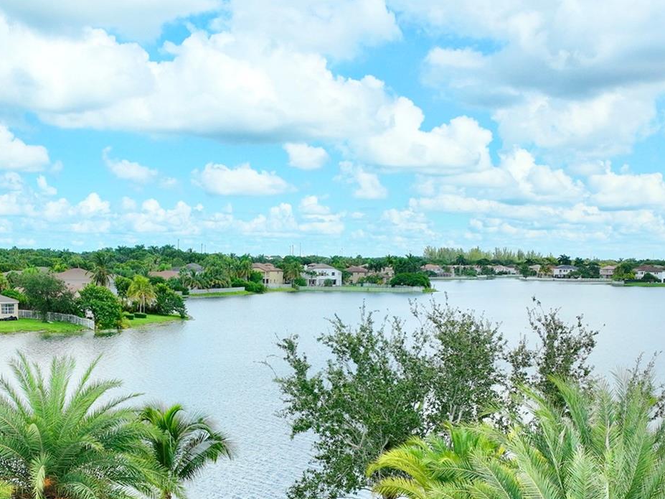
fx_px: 1018
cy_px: 389
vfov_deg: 27.1
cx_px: 214
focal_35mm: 53
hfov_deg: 35.8
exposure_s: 1/2500
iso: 400
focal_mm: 12.29
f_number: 2.8
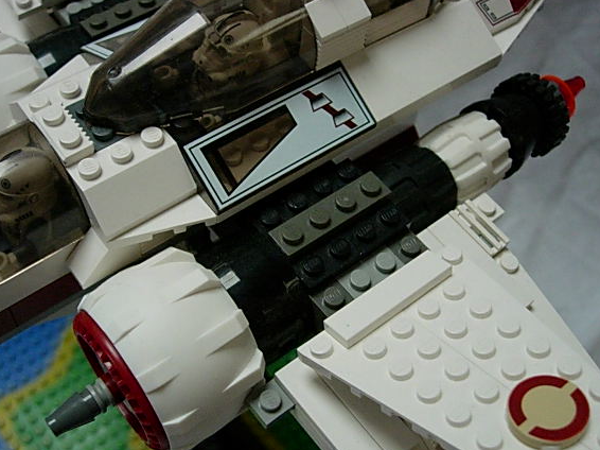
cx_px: 300
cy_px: 253
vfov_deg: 33.5
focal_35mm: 43
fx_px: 745
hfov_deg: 43.9
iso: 400
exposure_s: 1/332
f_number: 2.8
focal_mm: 7.8
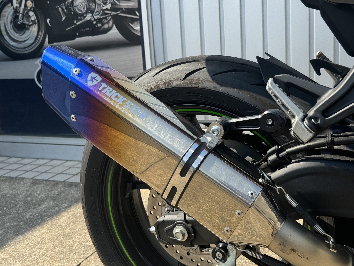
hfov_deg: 39.7
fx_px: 491
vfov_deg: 30.3
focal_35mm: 48
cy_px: 133
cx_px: 177
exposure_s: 1/1560
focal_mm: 6.76
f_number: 1.78
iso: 64
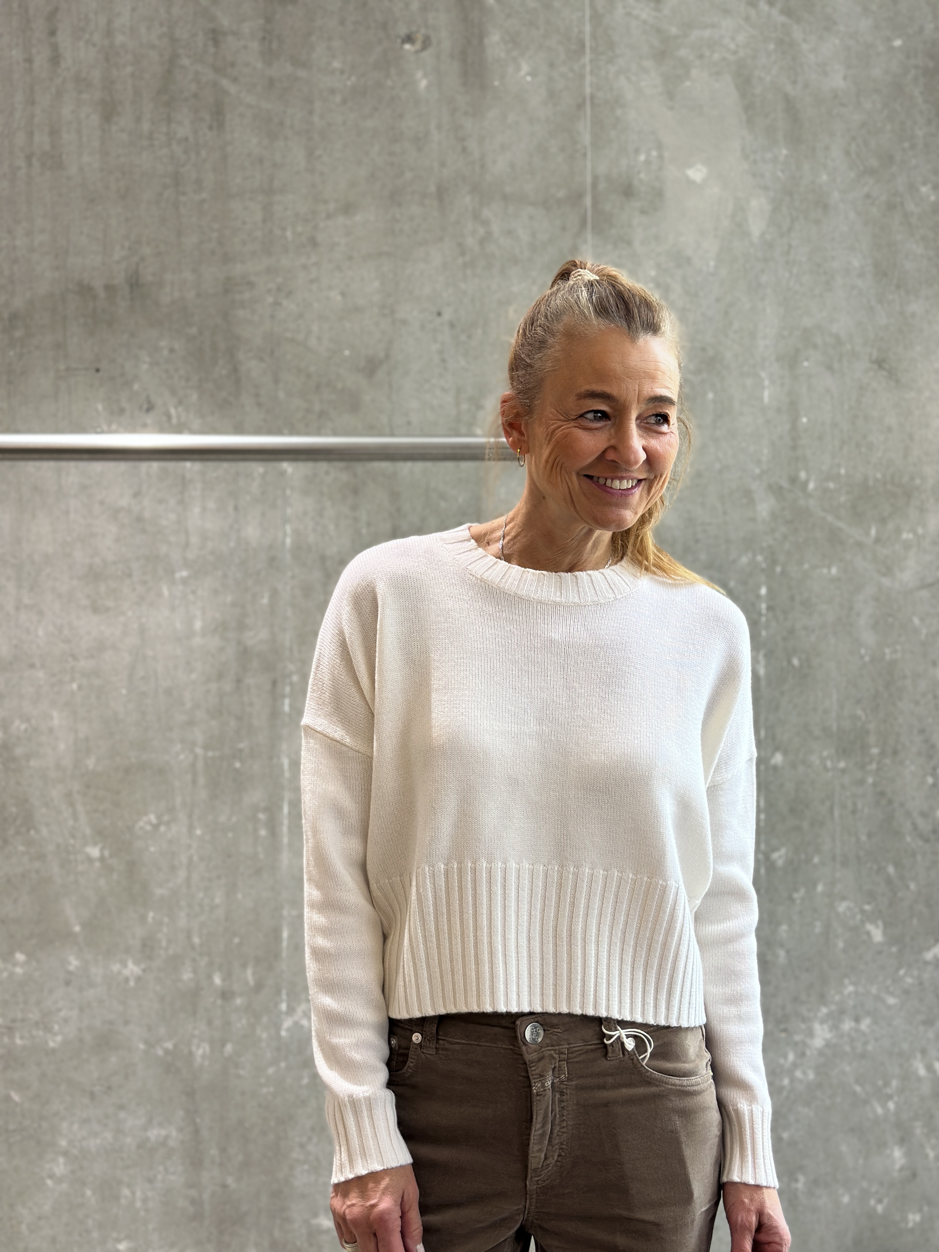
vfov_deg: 39.7
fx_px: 1736
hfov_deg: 30.3
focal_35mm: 48
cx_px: 470
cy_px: 626
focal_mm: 6.86
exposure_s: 1/100
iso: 100
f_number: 1.78
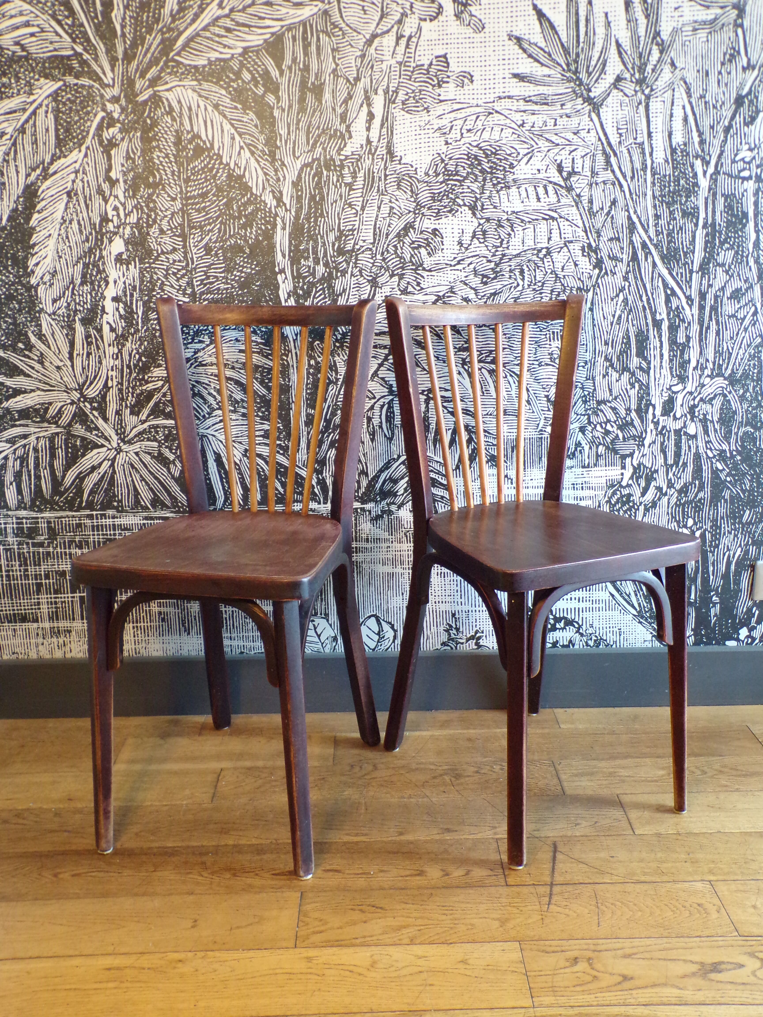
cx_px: 382
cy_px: 508
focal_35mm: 32
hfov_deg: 44.2
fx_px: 940
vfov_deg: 56.8
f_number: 3.2
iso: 370
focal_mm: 5.8
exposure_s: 1/17
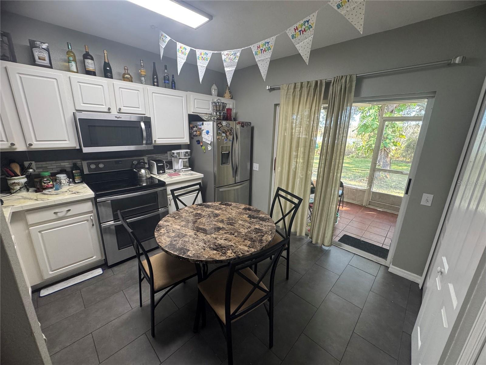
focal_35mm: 14
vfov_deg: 85.7
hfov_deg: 102.1
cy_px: 182
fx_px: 197
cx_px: 243
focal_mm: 2.22
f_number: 2.2
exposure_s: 1/60
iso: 250
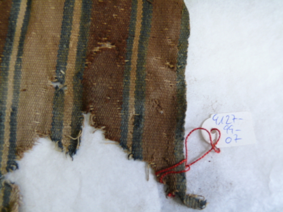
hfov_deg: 44.8
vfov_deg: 34.3
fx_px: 343
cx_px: 142
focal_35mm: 42
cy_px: 106
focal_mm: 8.8
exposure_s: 1/15
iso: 200
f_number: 2.8
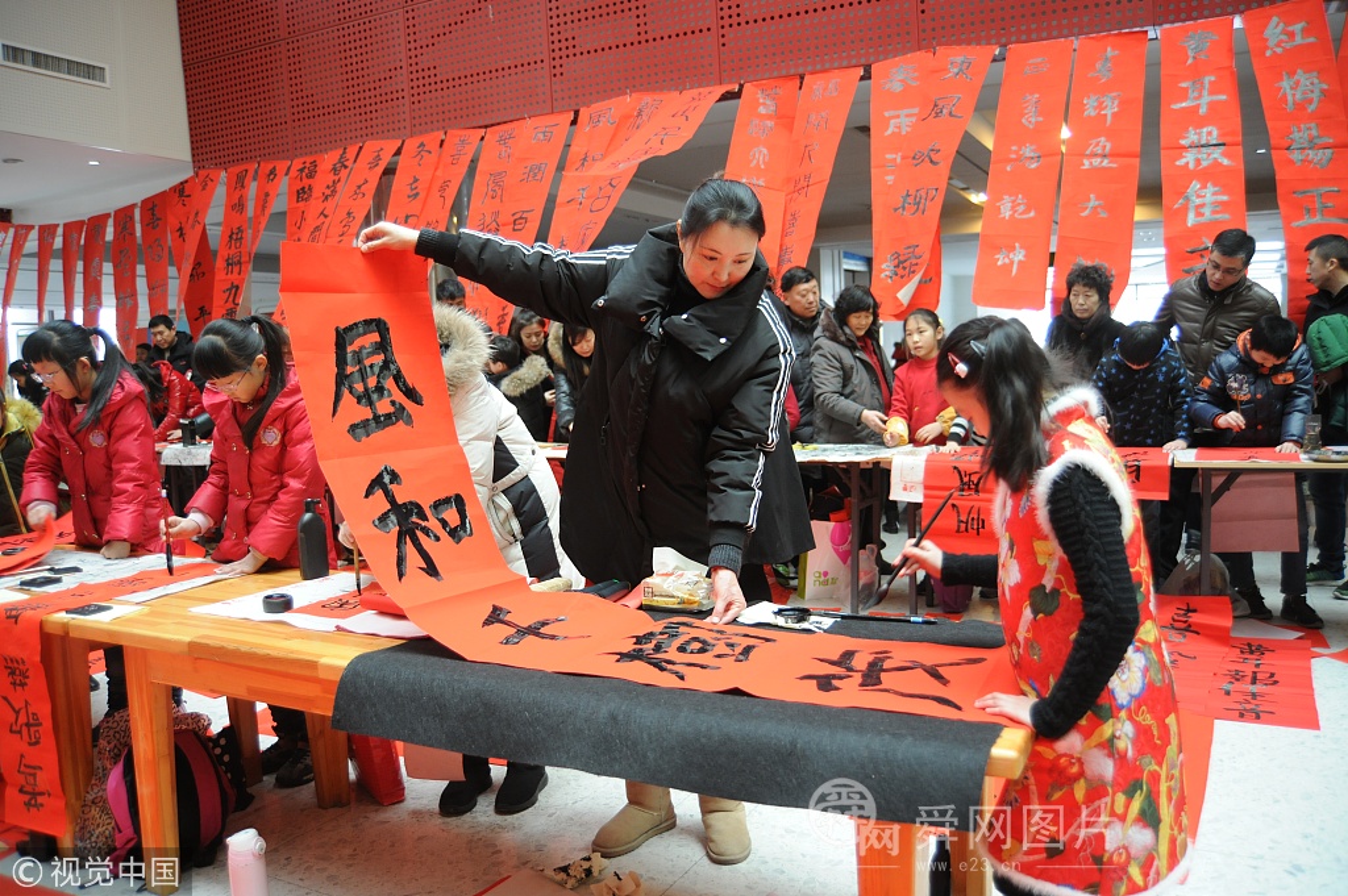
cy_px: 448
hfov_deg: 65.5
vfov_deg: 46.3
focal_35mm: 28
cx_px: 674
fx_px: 1048
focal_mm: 28
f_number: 3.5
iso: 1250
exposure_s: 1/60
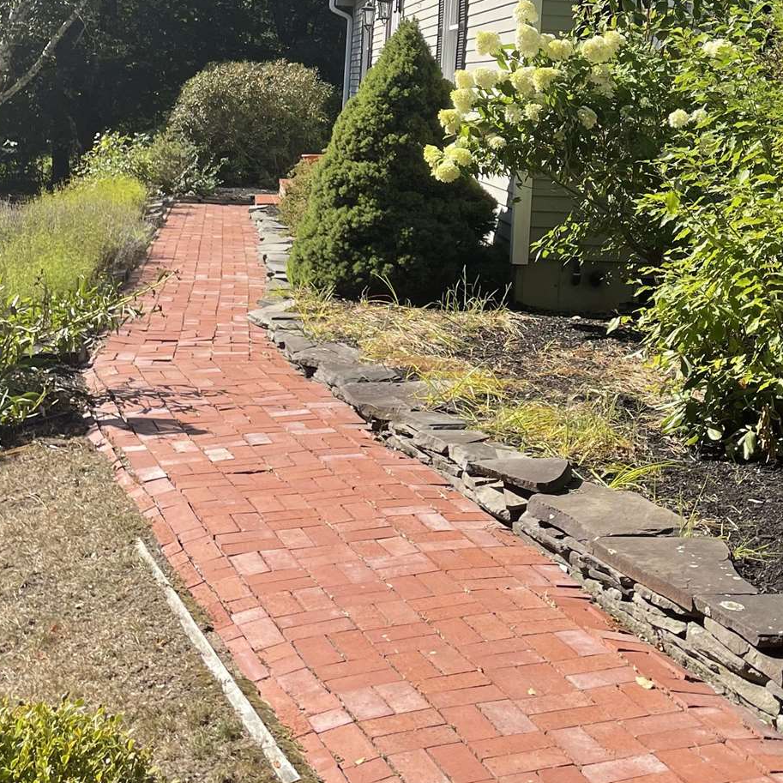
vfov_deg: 28.3
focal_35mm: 58
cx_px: 537
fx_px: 1484
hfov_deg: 29.3
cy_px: 63
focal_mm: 4.2
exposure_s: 1/1949
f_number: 1.6
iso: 32
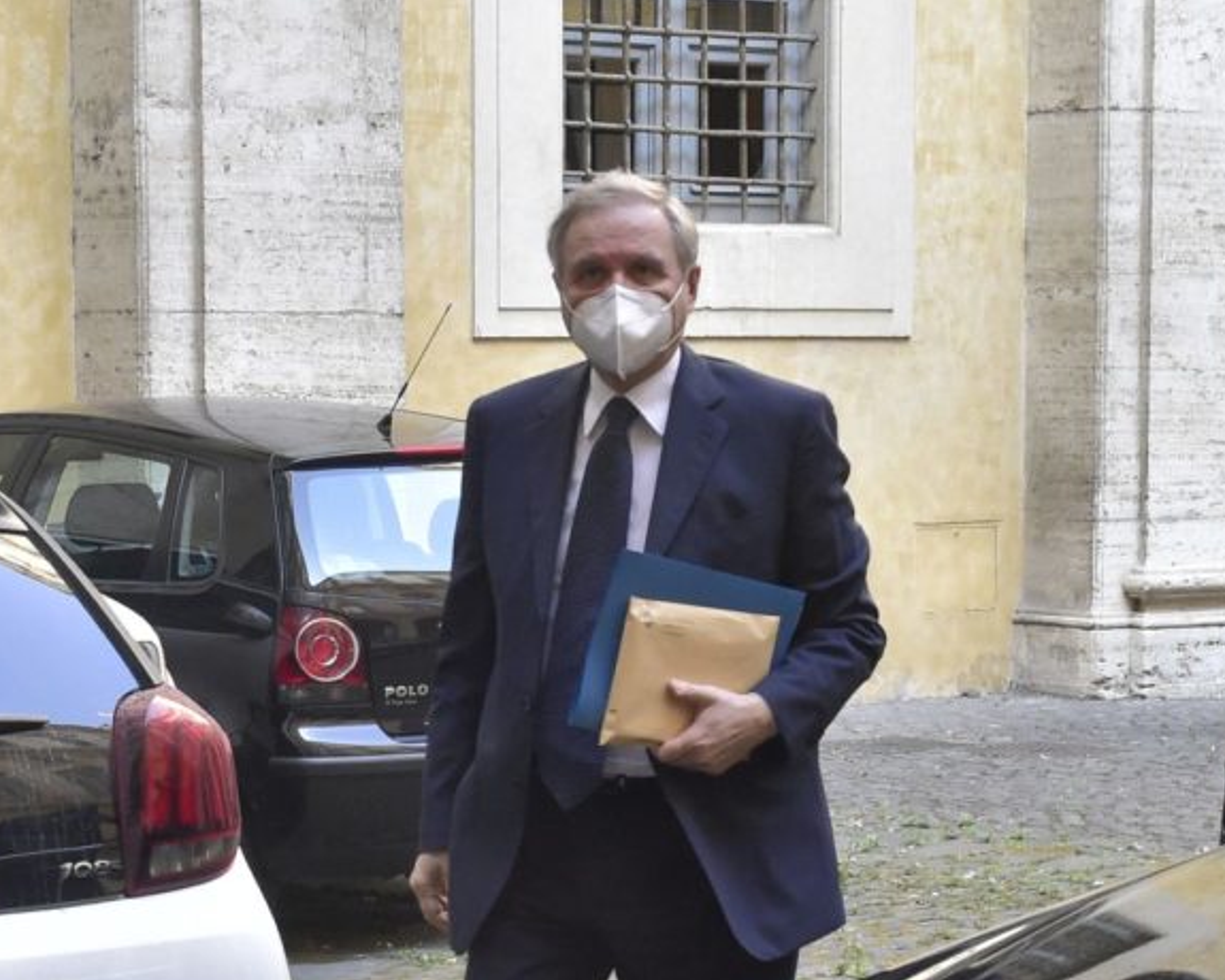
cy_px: 488
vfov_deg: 30.3
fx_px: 1813
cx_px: 720
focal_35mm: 50
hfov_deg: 37.2
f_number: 11
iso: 4000
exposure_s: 1/250
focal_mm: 44
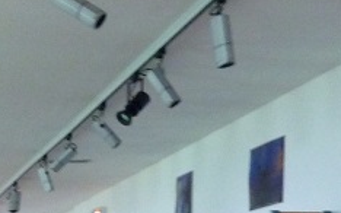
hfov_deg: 17.7
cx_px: -208
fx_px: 947
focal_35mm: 102
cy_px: 389
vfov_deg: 11.8
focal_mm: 4.1
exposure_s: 1/15
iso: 400
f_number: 3.3
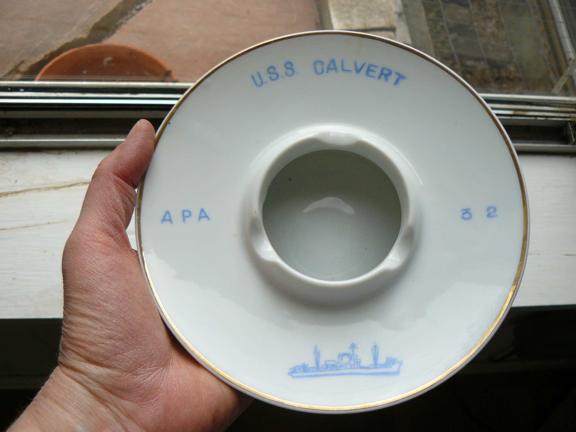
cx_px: 288
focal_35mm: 36
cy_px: 216
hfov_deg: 51.4
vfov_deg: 39.7
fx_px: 599
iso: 100
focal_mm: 6
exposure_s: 1/125
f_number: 2.8
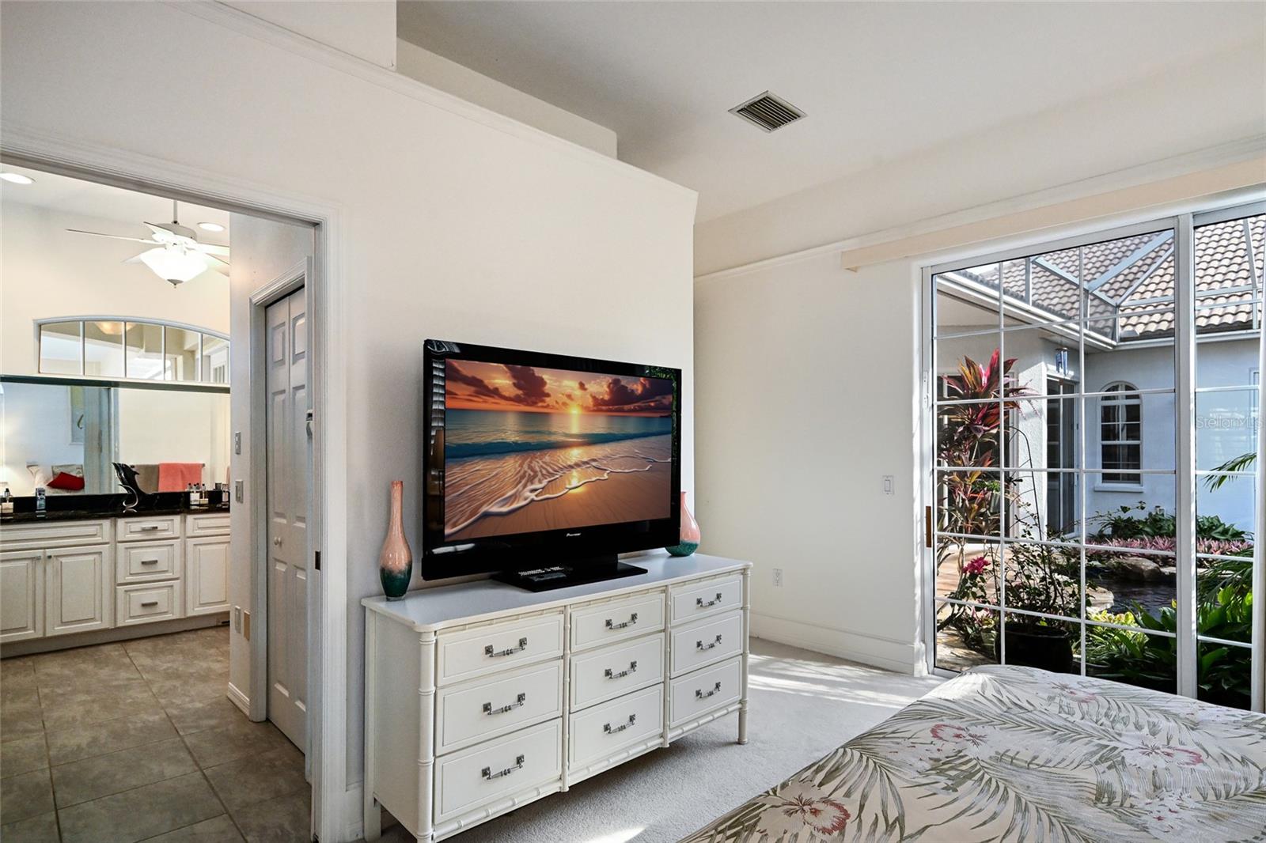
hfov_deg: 86.9
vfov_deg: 64.5
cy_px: 422
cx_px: 633
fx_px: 668
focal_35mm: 19
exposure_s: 1/100
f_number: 8
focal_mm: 19
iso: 3200
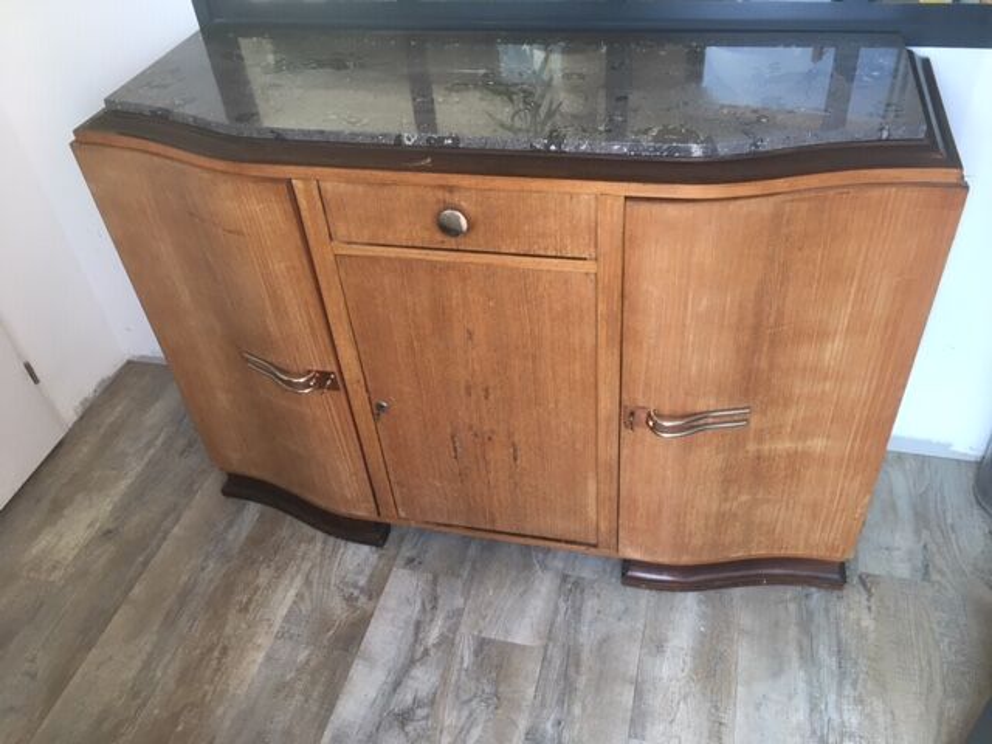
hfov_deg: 61.7
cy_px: 372
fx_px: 831
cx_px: 496
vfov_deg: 48.2
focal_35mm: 29
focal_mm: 4.15
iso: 50
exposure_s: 1/33
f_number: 2.2
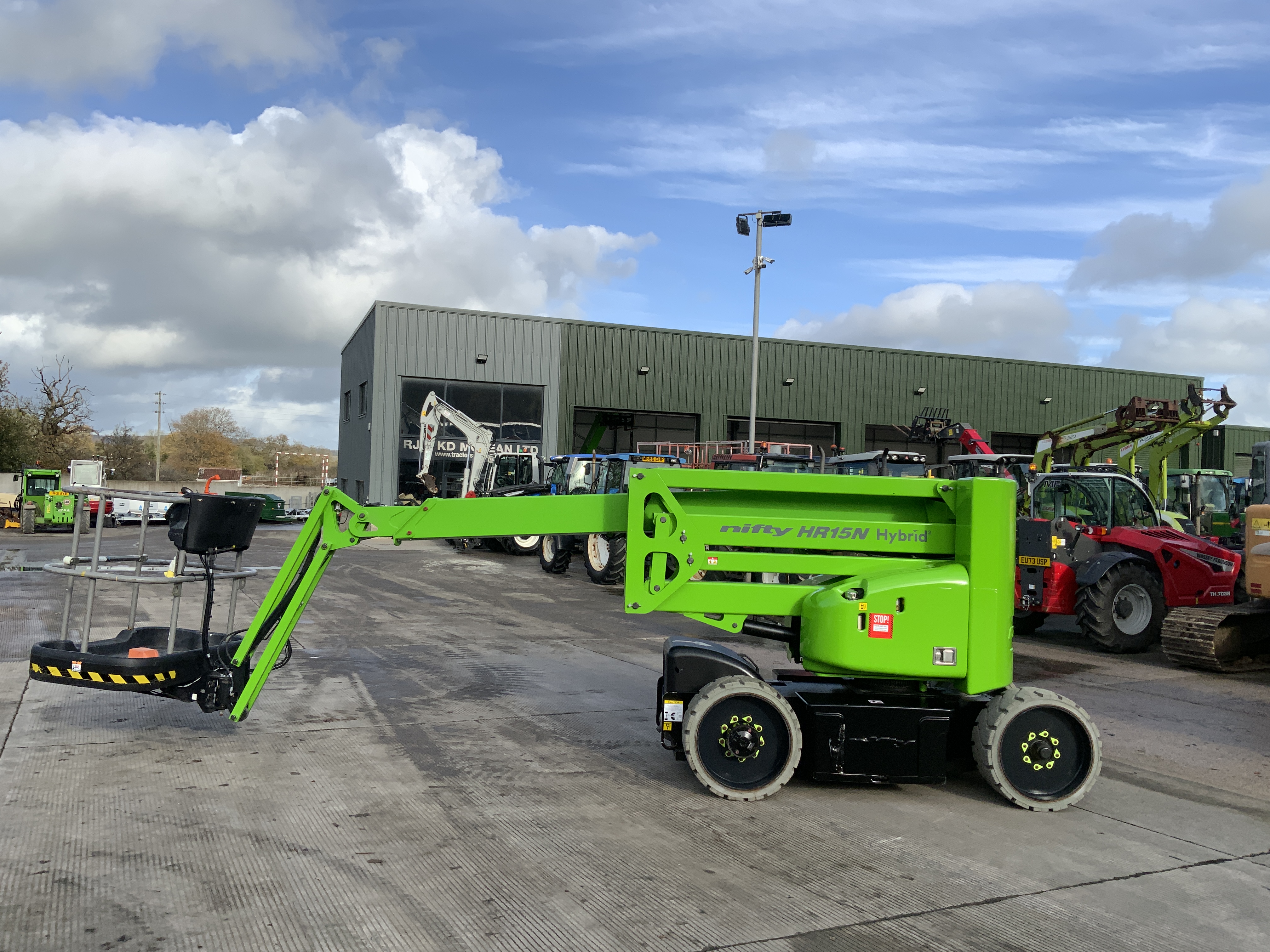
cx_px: 635
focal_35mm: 29
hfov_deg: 61.7
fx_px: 1064
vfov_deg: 48.2
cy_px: 476
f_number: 1.8
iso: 16
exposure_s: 1/1412
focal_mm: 3
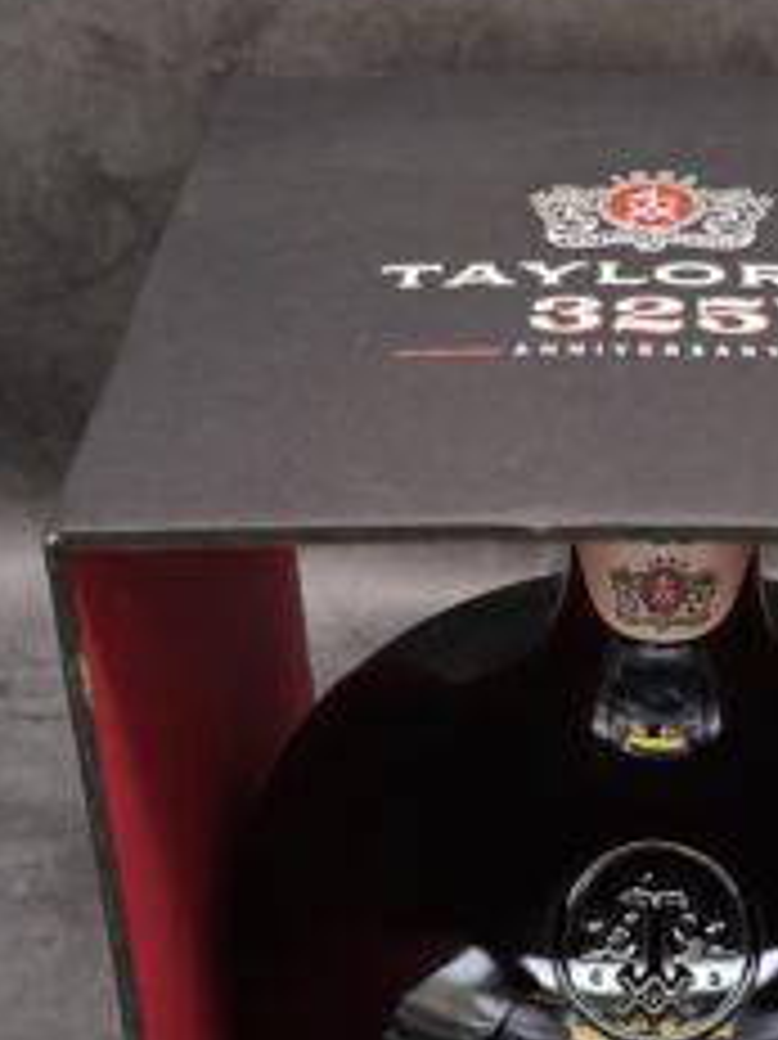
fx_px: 2490
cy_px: 617
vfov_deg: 23.5
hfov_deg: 17.6
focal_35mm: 83
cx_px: 625
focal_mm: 6.86
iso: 1000
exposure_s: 1/17
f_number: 1.78
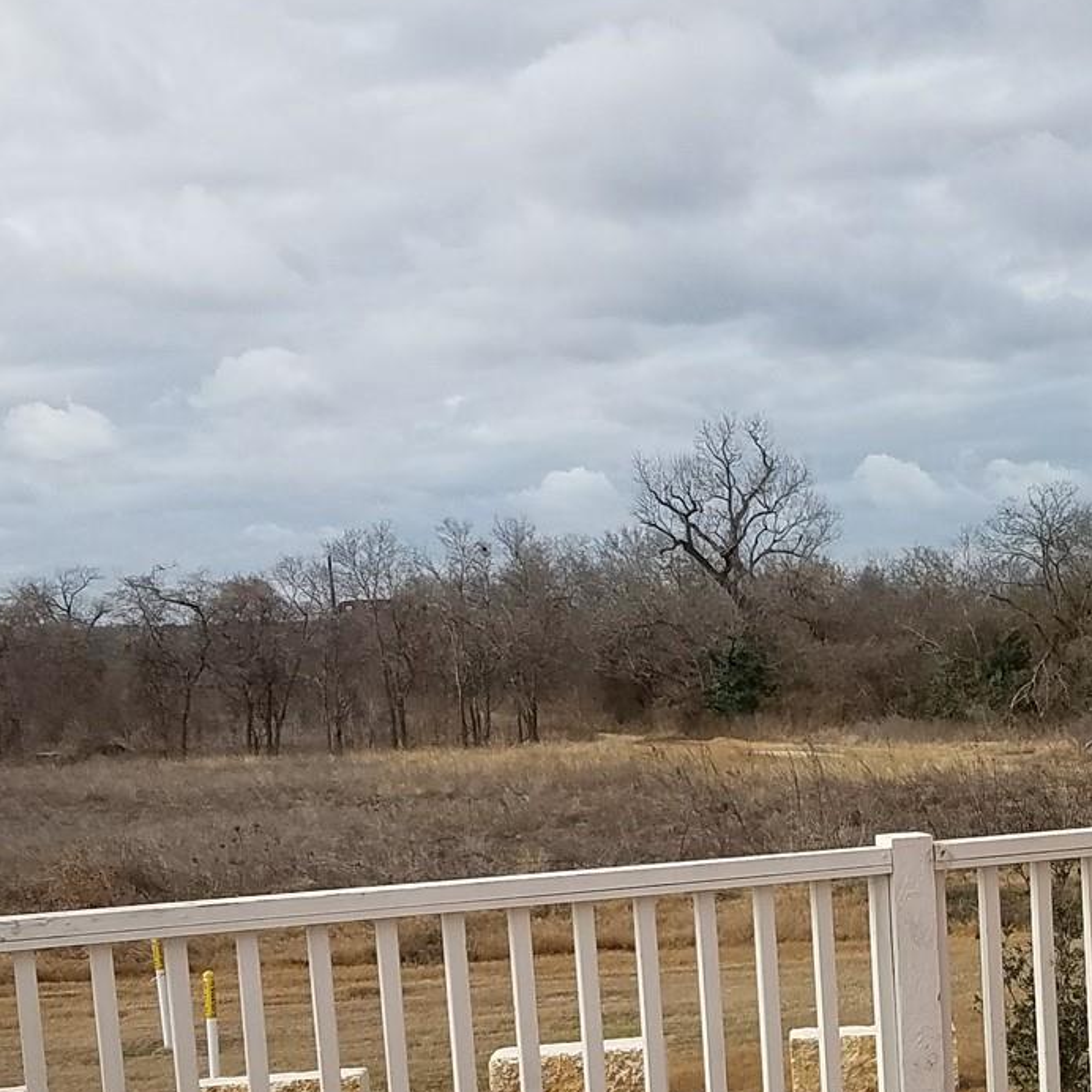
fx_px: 2427
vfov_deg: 24.8
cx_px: 1097
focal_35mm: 68
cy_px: 937
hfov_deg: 24.2
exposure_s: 1/2744
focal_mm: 4.2
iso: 40
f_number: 1.7
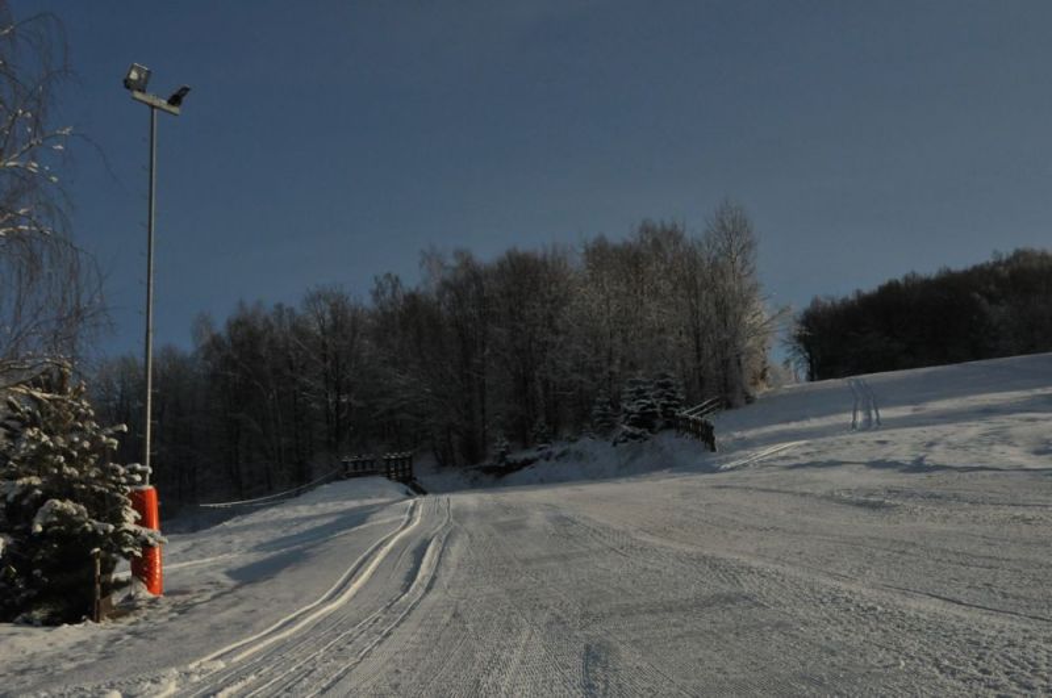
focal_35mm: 42
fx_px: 1226
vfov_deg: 31.8
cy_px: 349
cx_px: 526
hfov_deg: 46.5
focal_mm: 28
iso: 1000
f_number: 9
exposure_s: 1/4000
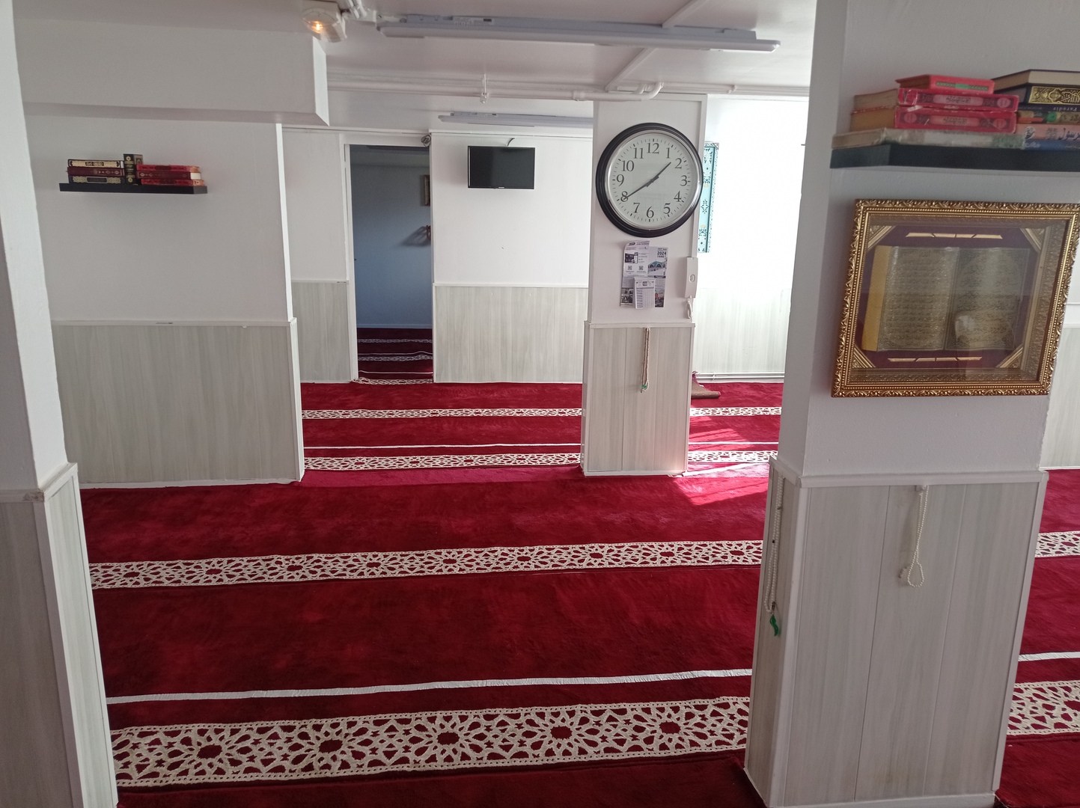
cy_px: 404
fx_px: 873
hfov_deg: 63.5
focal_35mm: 28
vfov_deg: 49.7
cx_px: 540
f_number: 1.79
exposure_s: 1/100
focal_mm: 4.74
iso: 138
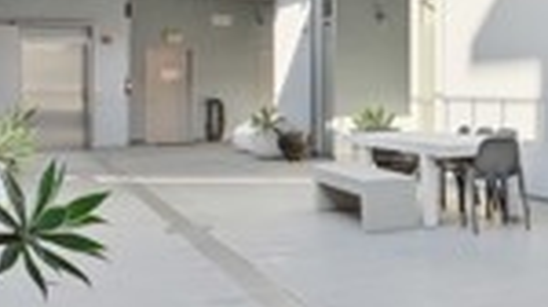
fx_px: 973
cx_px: 628
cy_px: 102
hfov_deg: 28.1
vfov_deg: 17.9
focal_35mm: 67
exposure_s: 1/10000
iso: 2500
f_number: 9
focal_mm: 15
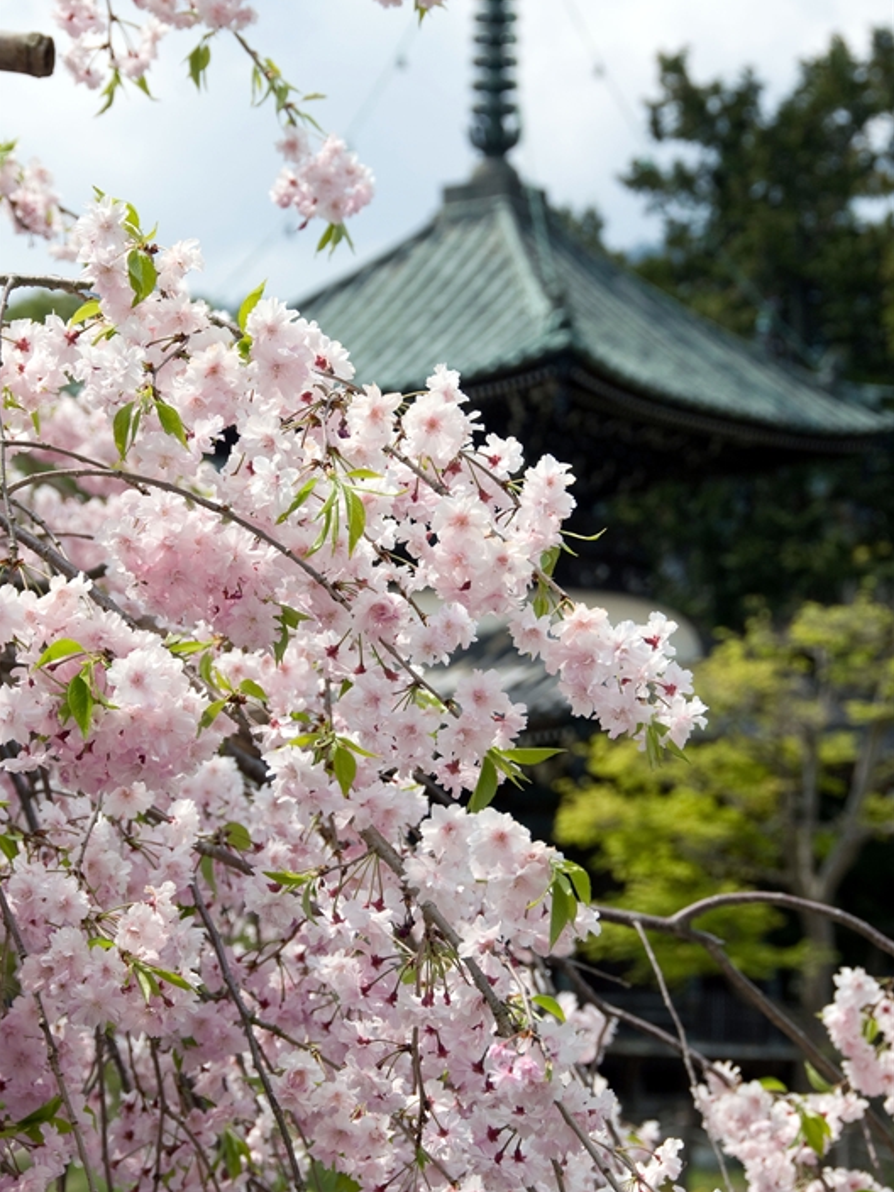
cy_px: 604
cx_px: 446
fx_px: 15220
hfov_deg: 3.4
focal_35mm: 442
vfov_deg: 4.5
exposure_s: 1/400
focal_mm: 270
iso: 200
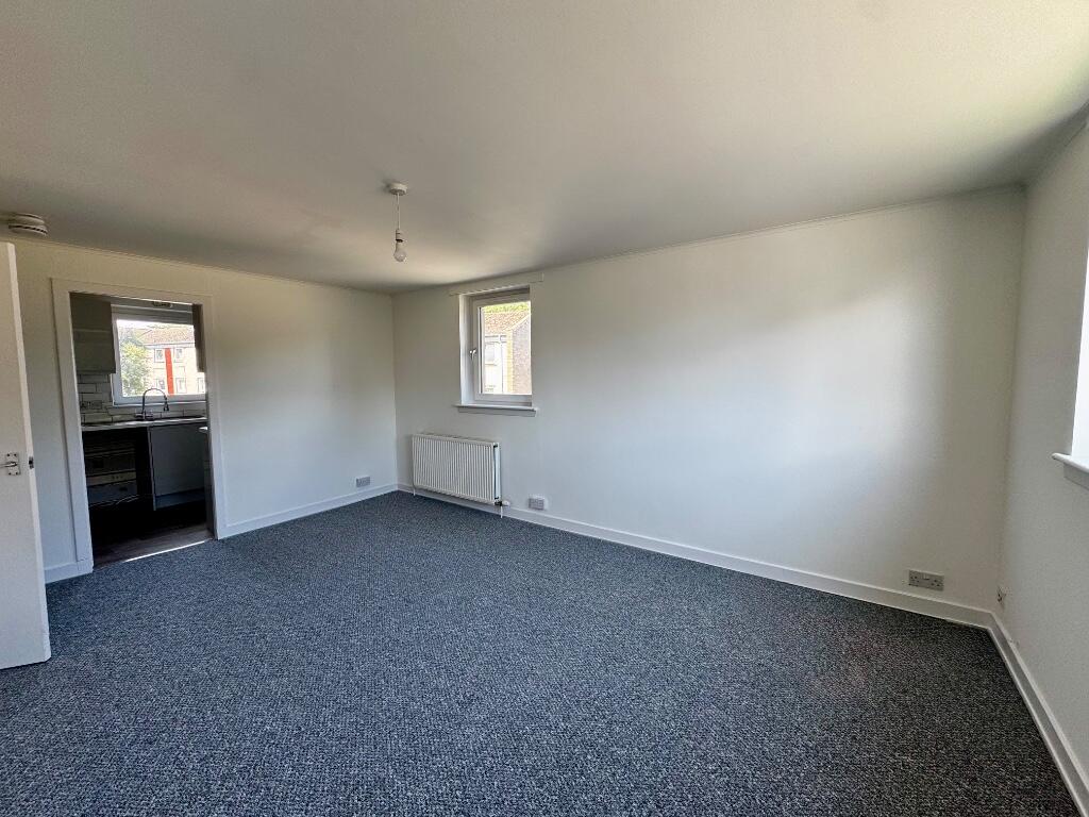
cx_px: 544
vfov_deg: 85.7
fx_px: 440
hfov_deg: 102.1
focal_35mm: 14
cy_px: 408
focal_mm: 2.22
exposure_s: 1/99
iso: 50
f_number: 2.2
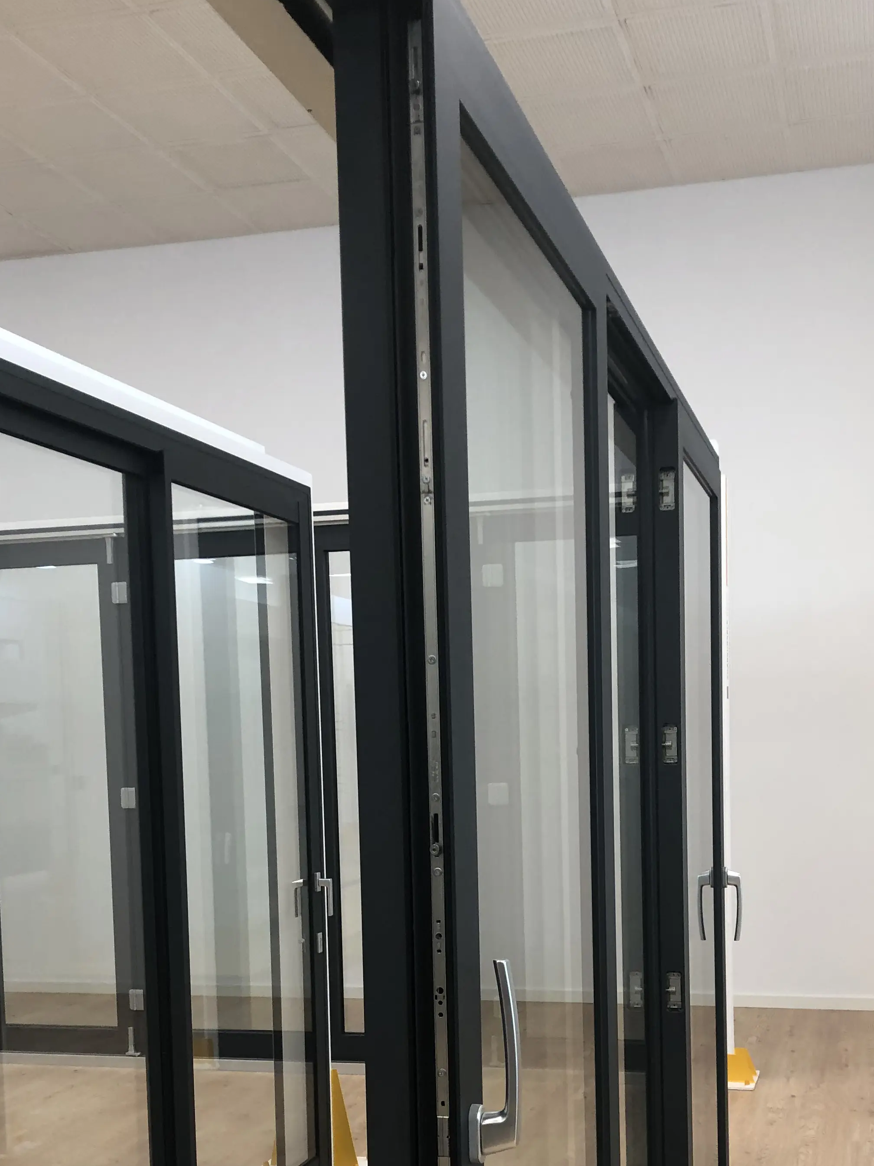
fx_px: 1414
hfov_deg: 34.2
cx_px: 551
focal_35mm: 42
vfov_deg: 43.9
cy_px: 809
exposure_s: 1/33
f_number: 1.8
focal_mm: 4
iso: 32
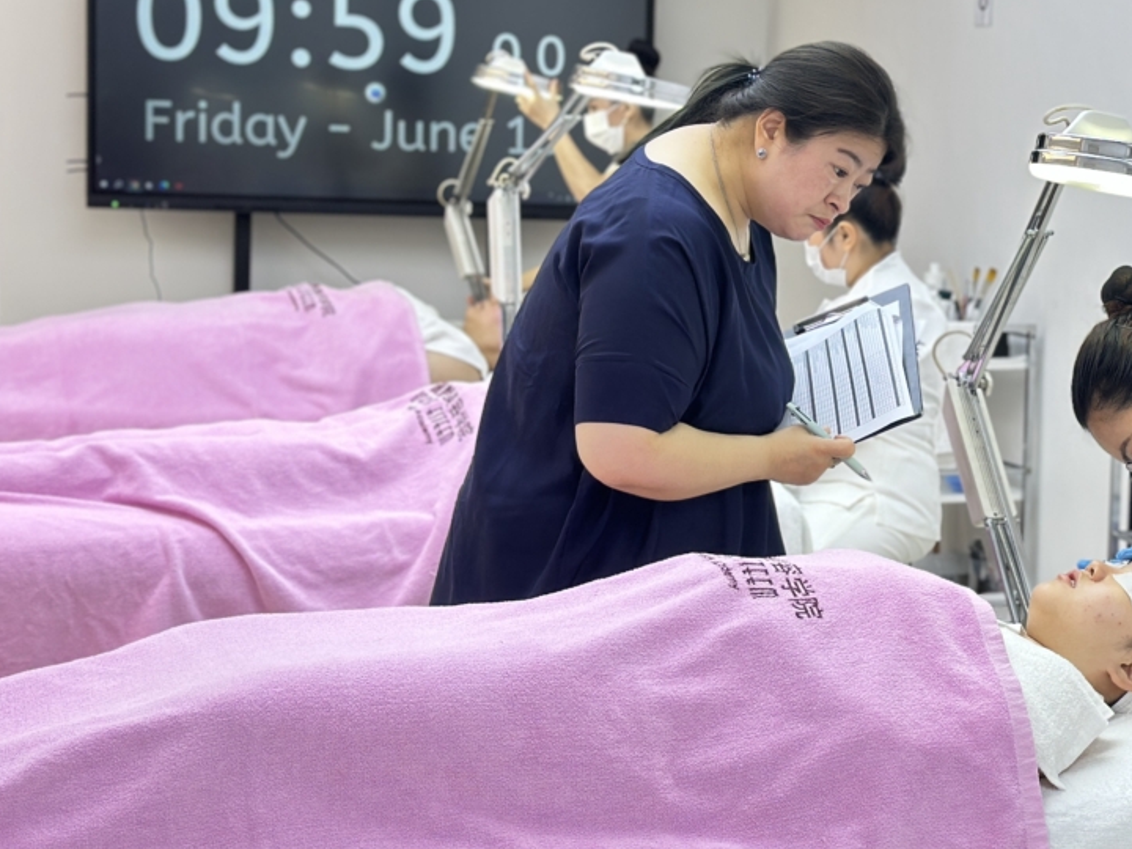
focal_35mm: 80
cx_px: 935
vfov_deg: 18.4
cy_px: 363
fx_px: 2616
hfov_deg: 24.0
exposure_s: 1/100
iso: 64
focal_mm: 6.86
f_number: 1.78
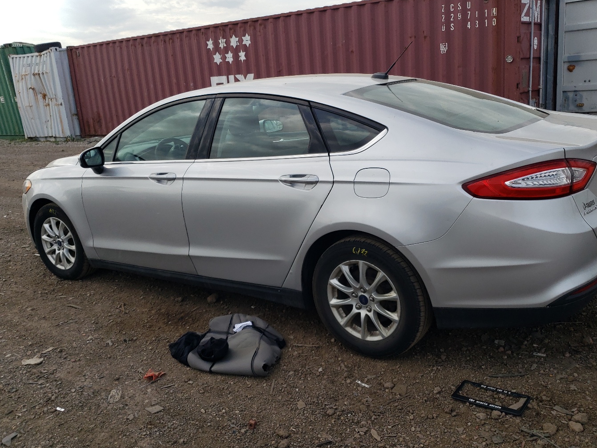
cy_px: 223
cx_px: 320
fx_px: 535
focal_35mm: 31
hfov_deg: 58.3
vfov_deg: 45.4
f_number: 1.5
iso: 50
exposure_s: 1/3333
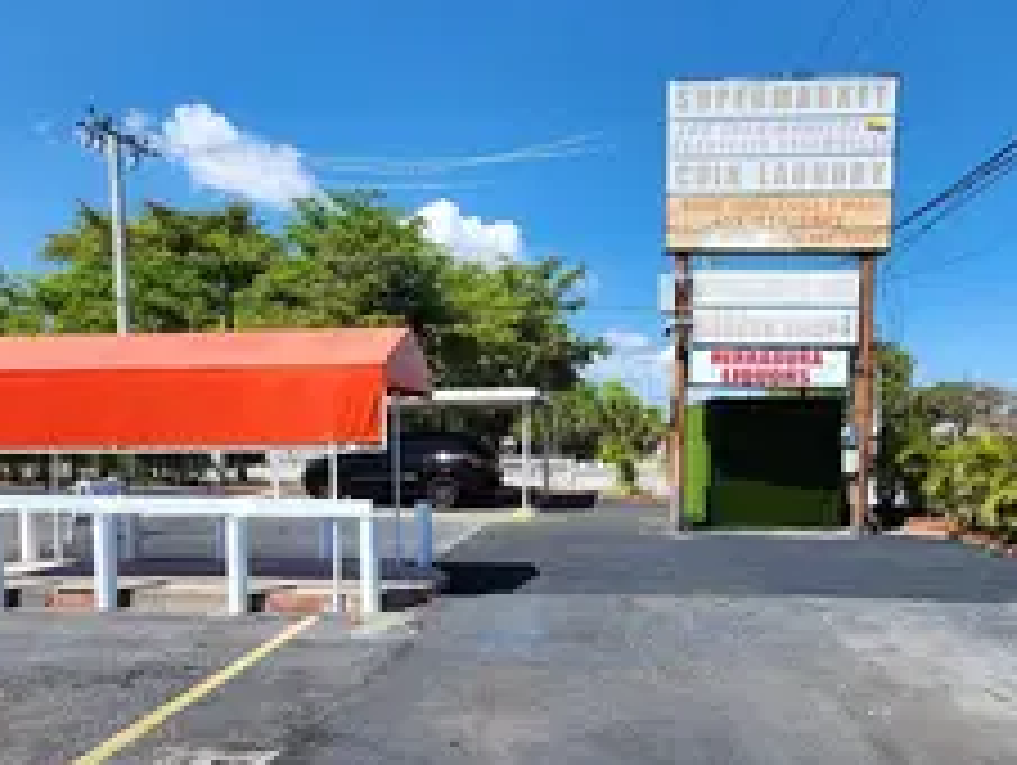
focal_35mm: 23
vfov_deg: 57.6
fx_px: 676
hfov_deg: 73.7
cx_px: 549
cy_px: 513
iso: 50
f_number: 2.2
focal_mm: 2.2
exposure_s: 1/1714
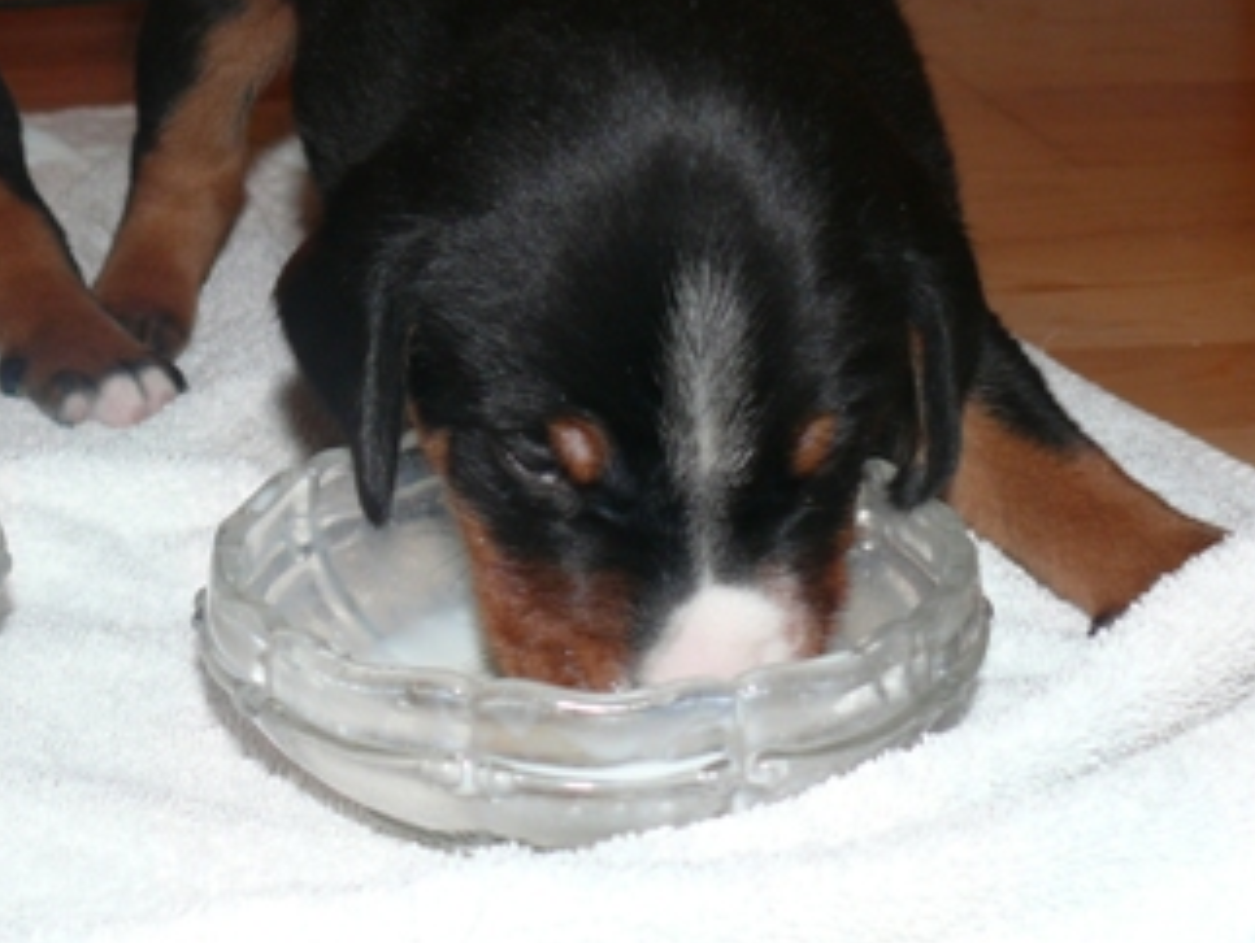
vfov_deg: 20.7
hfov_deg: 27.0
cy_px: 464
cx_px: 286
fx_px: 2576
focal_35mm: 71
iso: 100
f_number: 2.8
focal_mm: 7.4
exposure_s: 1/30
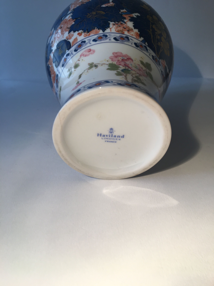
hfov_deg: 48.2
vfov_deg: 61.7
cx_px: 107
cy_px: 143
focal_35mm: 29
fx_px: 239
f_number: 2.2
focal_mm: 4.15
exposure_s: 1/100
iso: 40
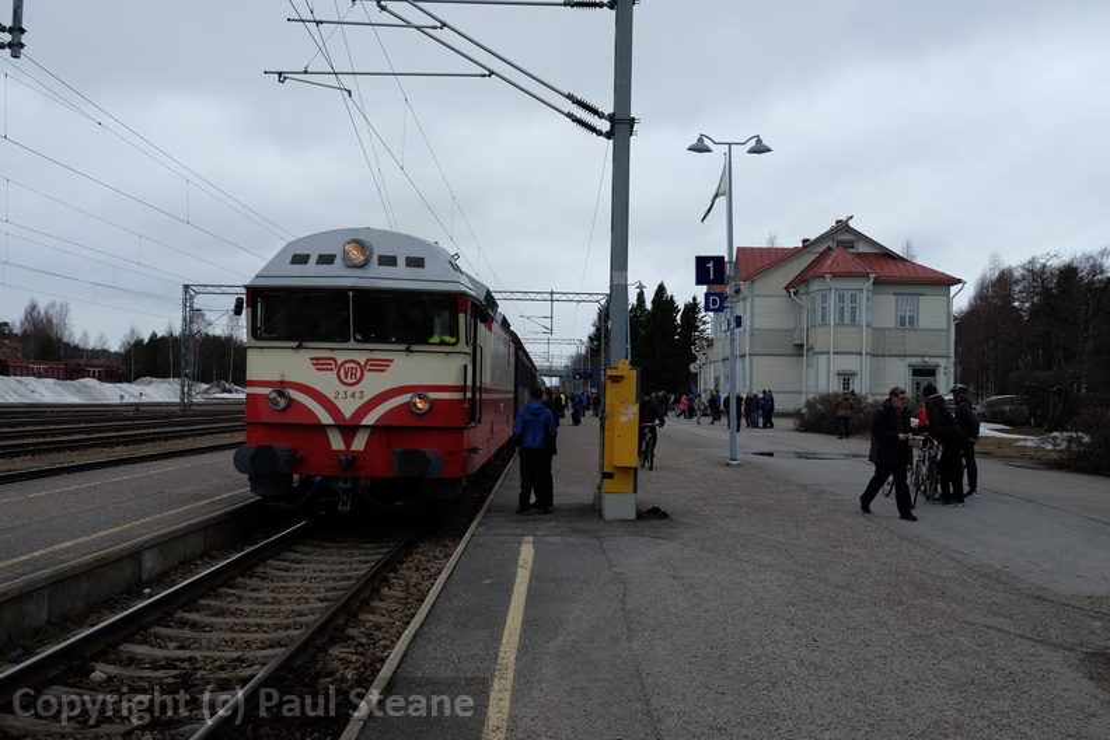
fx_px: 1017
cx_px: 555
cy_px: 370
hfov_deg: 57.2
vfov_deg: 40.0
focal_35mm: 33
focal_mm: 22.3
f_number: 5.6
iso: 200
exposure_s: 1/350
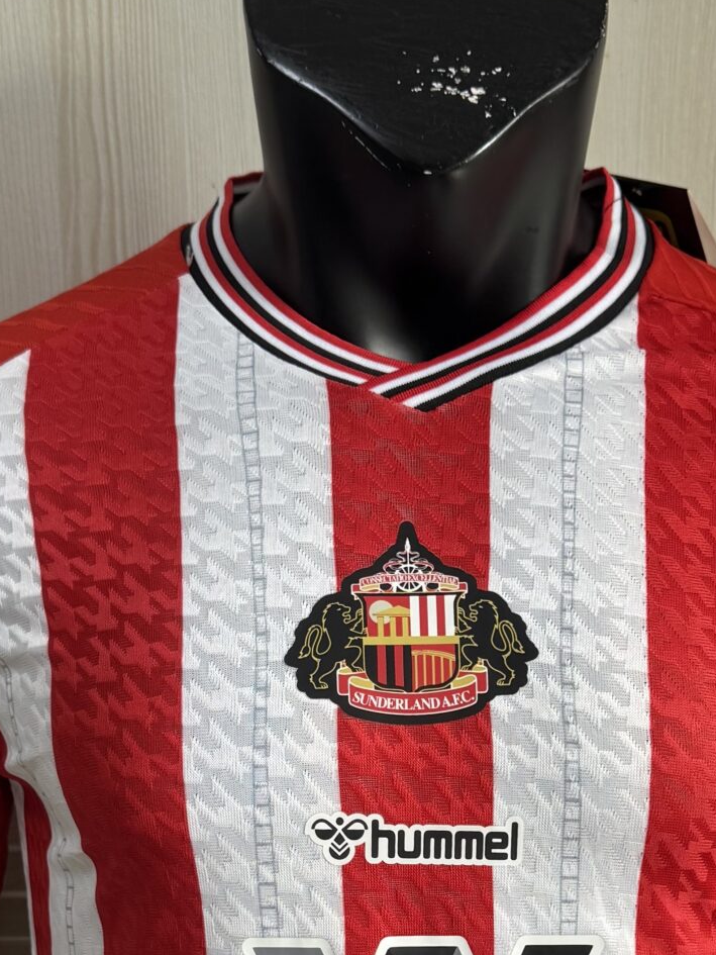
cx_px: 396
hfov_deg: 22.6
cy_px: 908
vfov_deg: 28.4
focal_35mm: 65
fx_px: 1792
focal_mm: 6.76
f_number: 1.78
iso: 80
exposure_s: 1/121
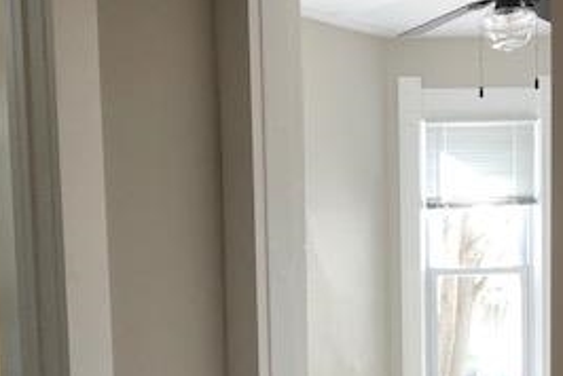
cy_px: 422
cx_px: 303
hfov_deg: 28.8
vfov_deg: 18.7
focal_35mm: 70
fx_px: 1096
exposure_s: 1/30
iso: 32
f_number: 1.8
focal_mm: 3.99
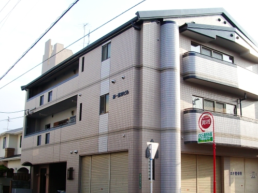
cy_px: 116
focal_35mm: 45
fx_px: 335
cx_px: 146
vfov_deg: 32.1
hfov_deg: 42.0
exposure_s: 1/160
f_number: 4.3
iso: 80
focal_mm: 5.8
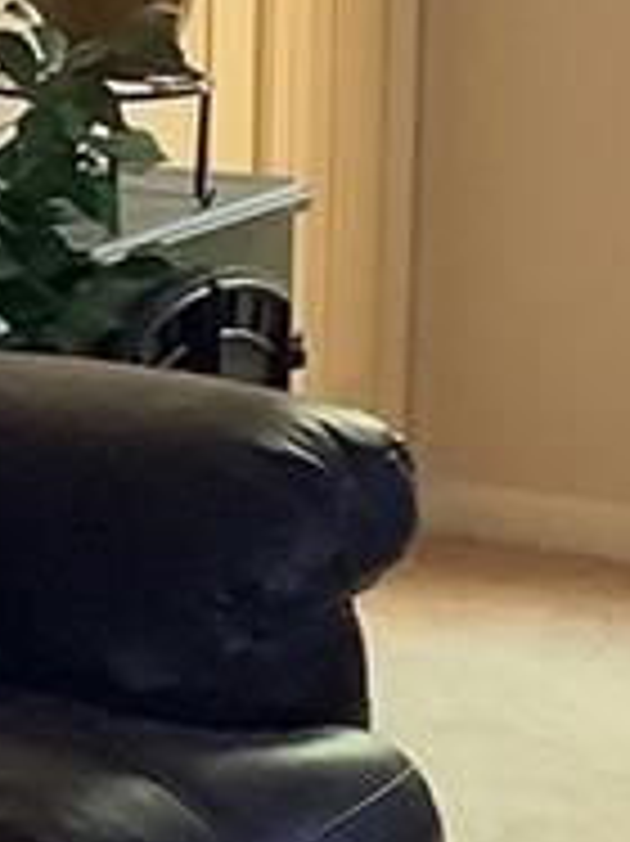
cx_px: 513
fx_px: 4835
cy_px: 50
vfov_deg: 9.9
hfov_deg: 7.4
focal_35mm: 199
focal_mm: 3.3
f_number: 2.4
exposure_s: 1/50
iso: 320
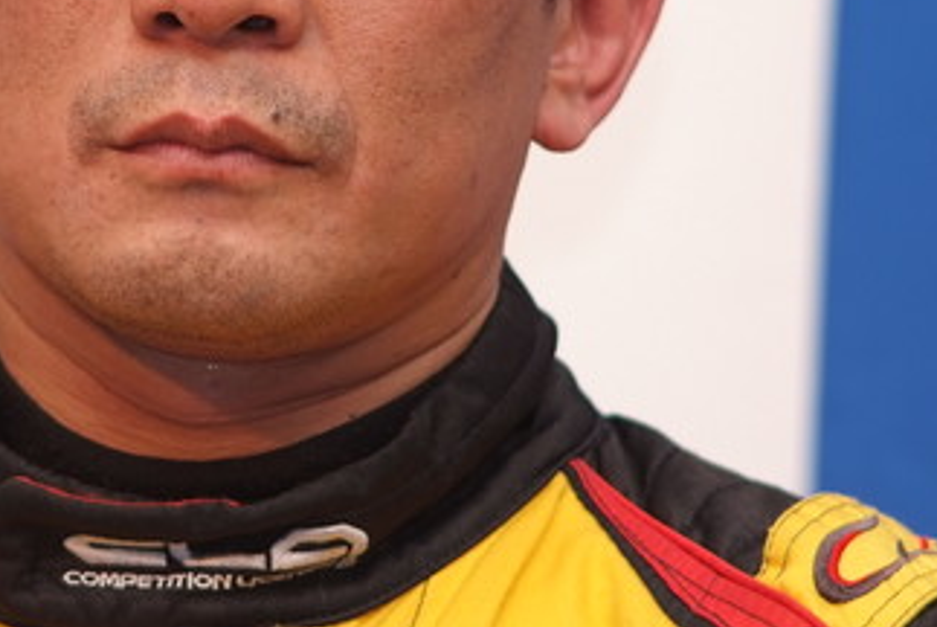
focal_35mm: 601
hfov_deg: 3.4
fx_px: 15656
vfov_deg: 2.3
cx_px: 206
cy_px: 93
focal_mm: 180
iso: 250
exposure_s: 1/250
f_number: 2.8
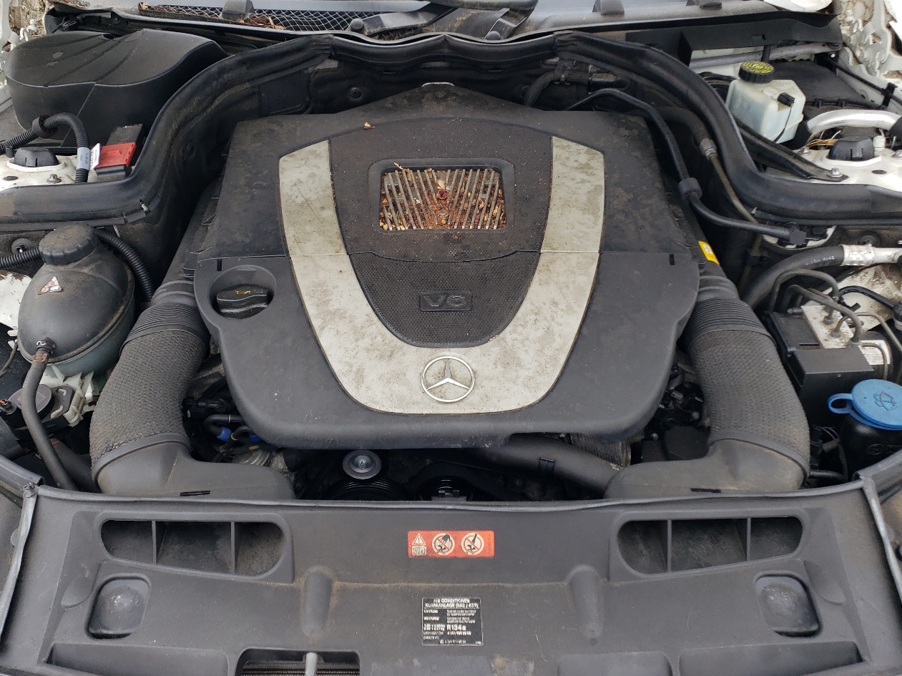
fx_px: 860
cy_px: 305
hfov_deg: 55.4
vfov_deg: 42.9
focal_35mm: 33
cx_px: 441
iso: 50
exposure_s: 1/244
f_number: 1.5
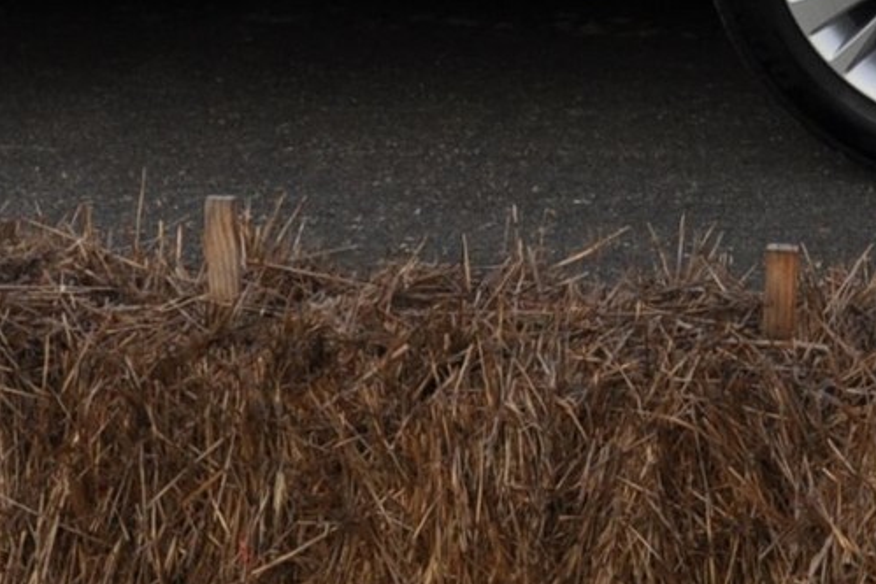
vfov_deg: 6.2
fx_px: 5294
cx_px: 530
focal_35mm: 218
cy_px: -580
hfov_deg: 9.5
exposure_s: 1/200
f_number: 7.1
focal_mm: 29
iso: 200
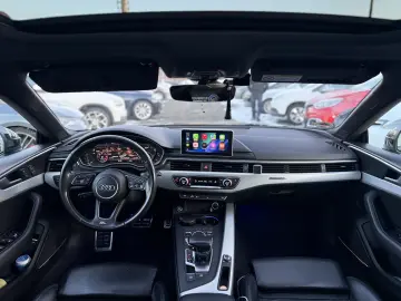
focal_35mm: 24
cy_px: 150
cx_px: 200
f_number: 1.78
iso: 200
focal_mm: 6.76
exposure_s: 1/81
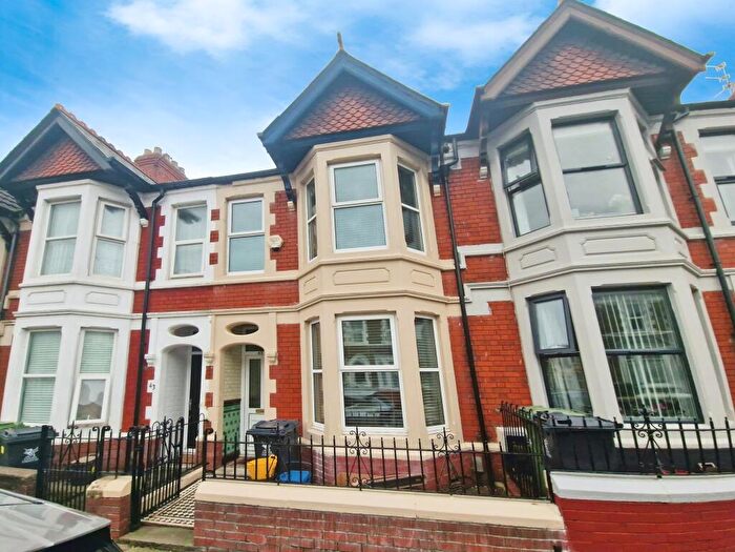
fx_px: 276
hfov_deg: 106.2
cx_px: 368
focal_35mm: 13
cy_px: 276
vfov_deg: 89.9
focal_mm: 2.2
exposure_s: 1/193
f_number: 2.2
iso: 50
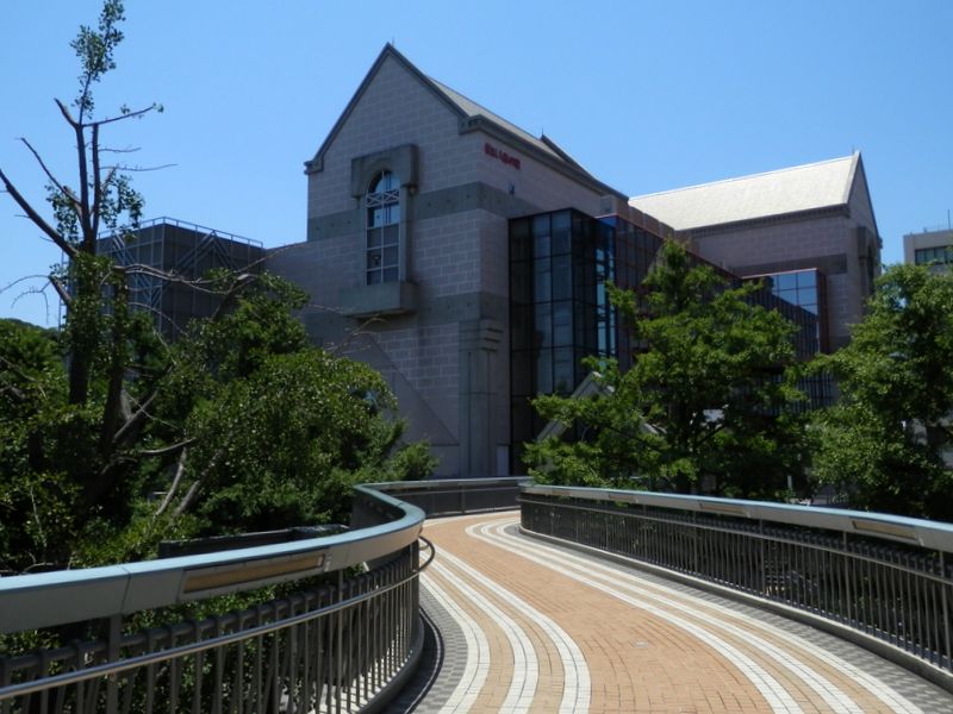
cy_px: 357
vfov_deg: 46.8
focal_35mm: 30
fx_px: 826
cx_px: 476
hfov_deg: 60.0
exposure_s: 1/200
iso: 80
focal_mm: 5.5
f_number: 9.4
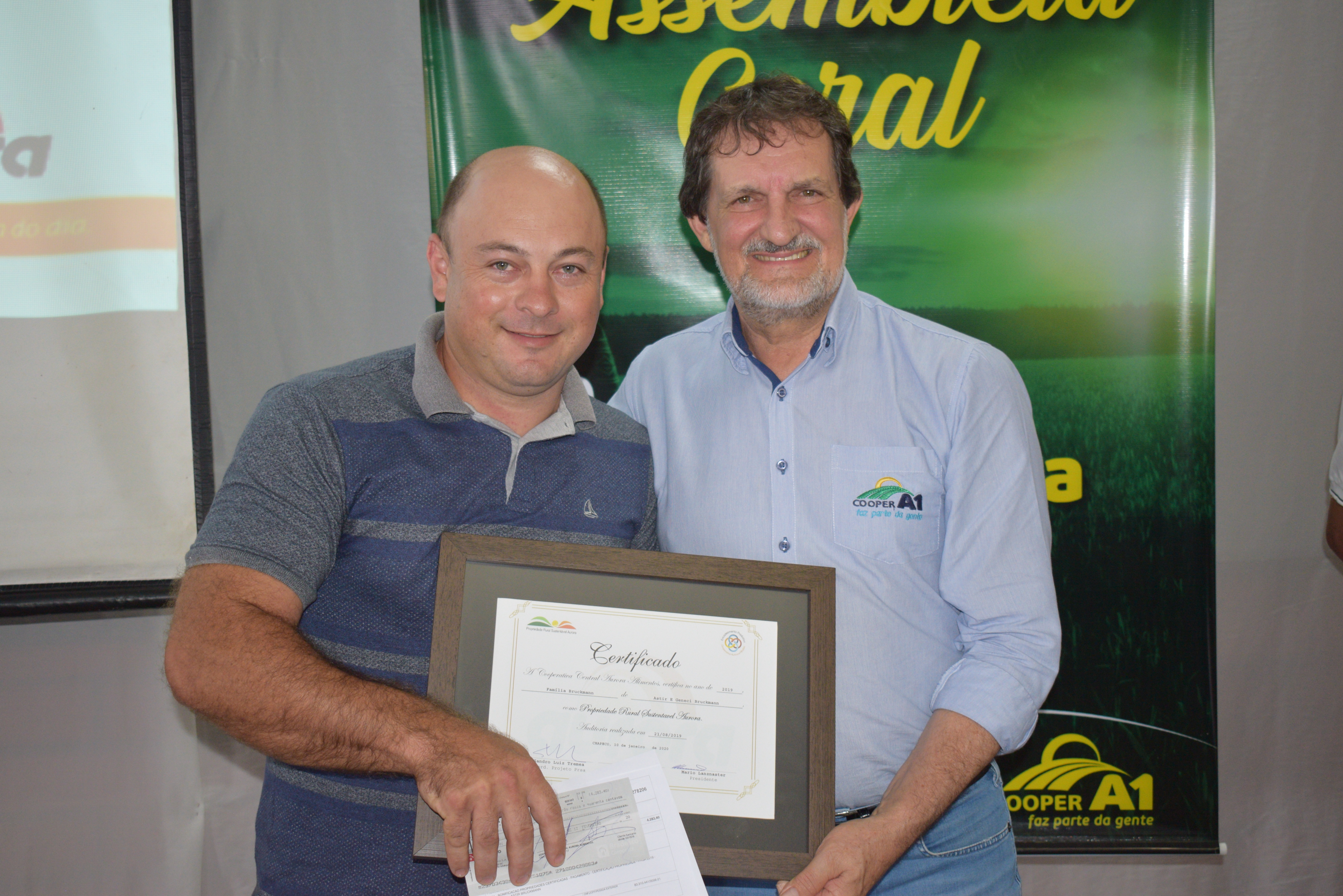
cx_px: 672
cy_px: 448
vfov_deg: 29.0
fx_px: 1735
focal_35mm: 46
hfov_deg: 42.3
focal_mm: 31
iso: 800
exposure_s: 1/80
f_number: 4.2
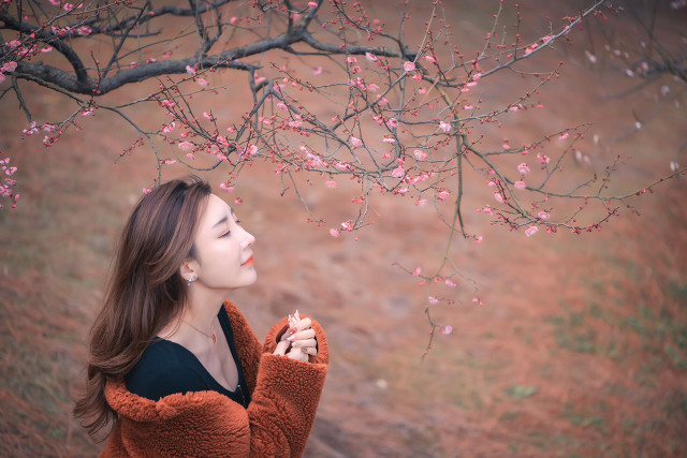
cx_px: 344
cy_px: 229
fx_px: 2004
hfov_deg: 19.5
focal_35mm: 105
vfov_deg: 13.0
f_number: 2.8
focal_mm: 105
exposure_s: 1/125
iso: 100
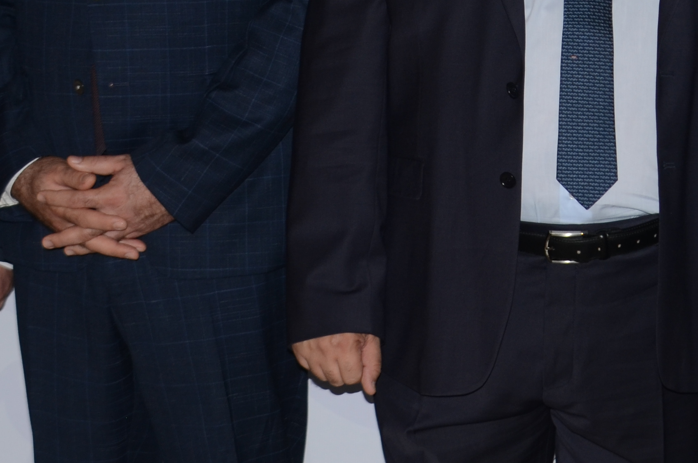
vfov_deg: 8.2
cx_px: 566
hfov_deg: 12.3
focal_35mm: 166
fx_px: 3212
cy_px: -62
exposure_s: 1/250
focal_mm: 38
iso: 250
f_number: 4.5
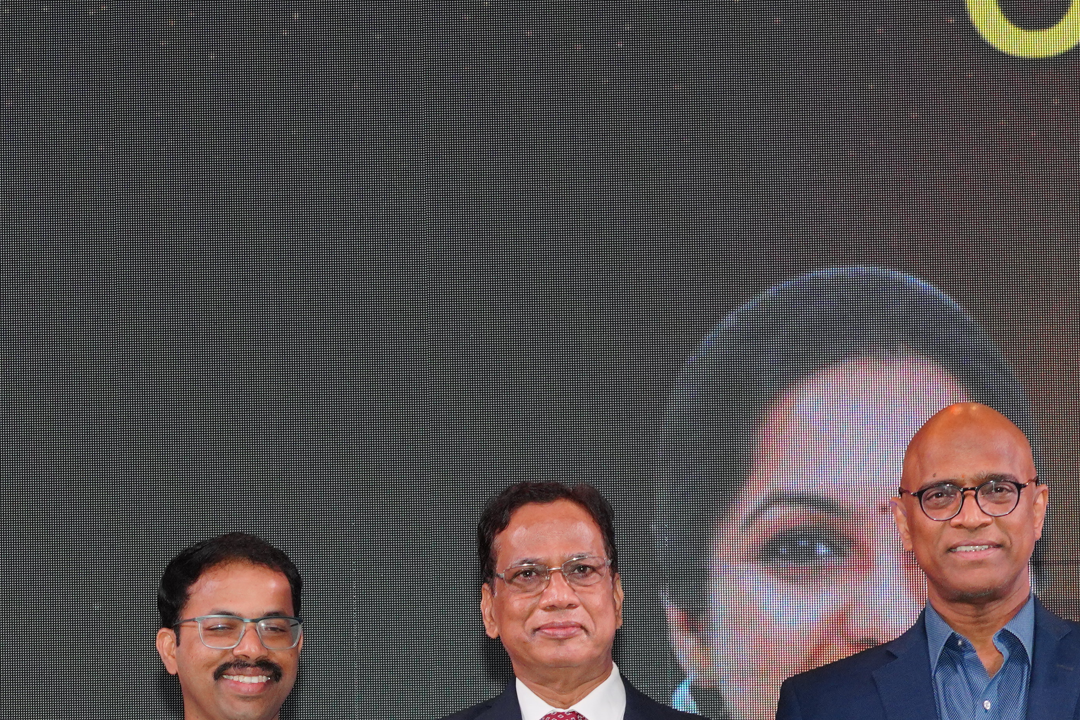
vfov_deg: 11.5
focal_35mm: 114
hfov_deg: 17.9
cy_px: 1102
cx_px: 463
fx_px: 3420
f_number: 5.6
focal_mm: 33
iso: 800
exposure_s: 1/160
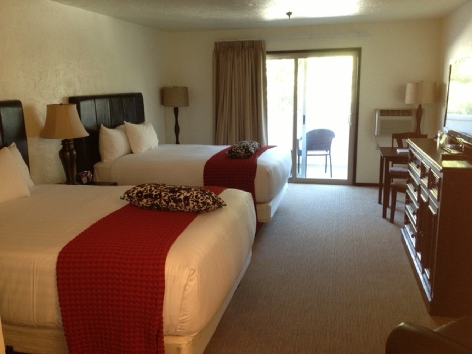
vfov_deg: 40.7
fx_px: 477
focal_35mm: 35
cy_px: 177
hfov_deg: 52.6
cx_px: 236
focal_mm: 4.28
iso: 200
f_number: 2.4
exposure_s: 1/20
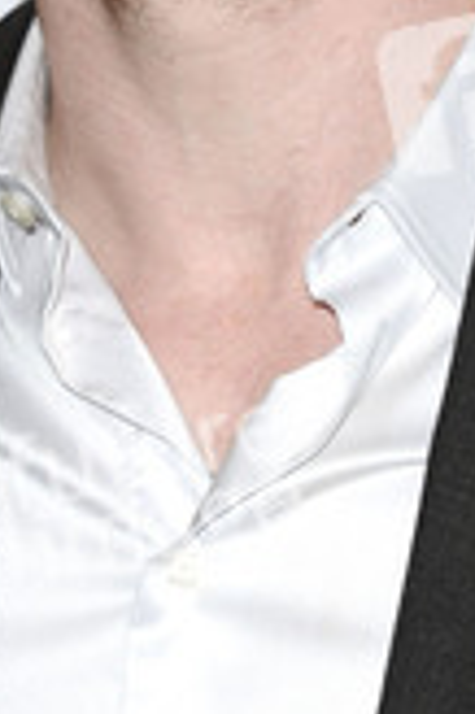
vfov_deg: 6.5
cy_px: -144
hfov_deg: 4.4
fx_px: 6247
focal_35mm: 315
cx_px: 207
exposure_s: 1/200
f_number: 4
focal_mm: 86
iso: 200
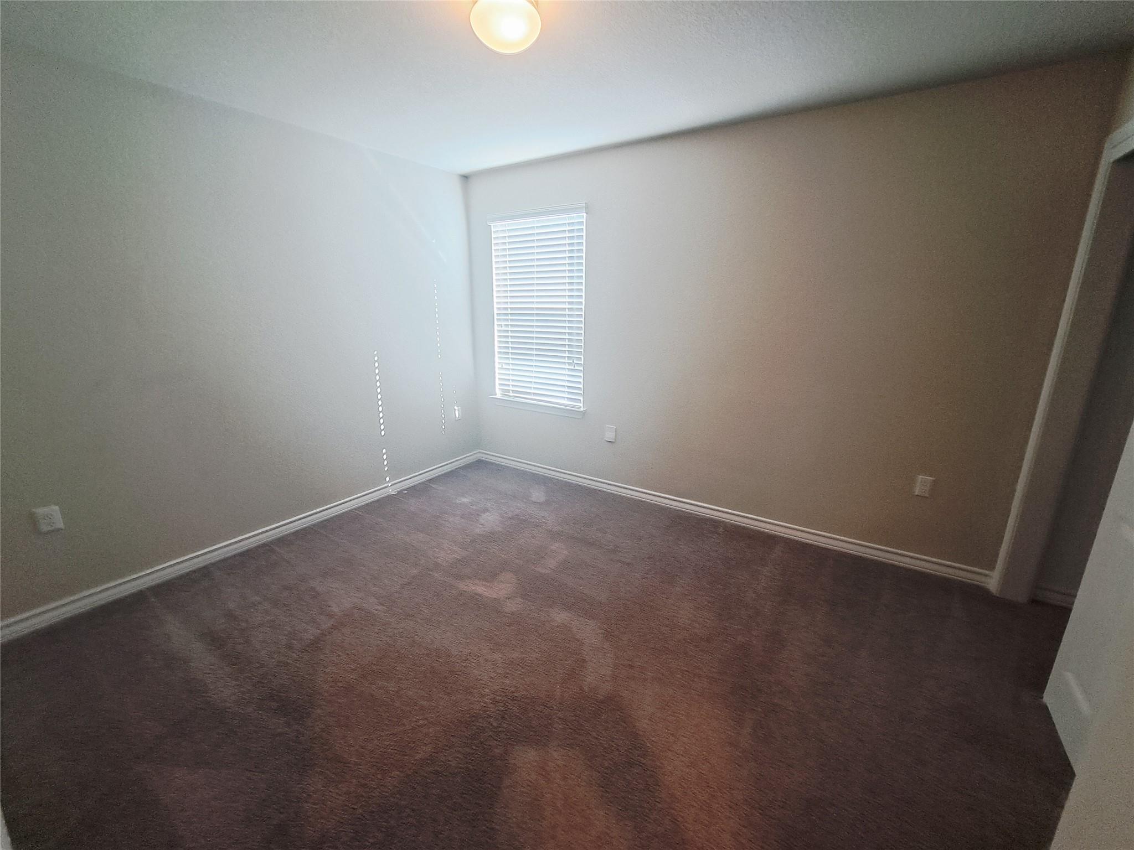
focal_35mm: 13
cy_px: 425
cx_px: 567
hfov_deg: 106.2
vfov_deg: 89.9
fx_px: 426
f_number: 2.2
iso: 100
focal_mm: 1.74
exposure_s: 1/40
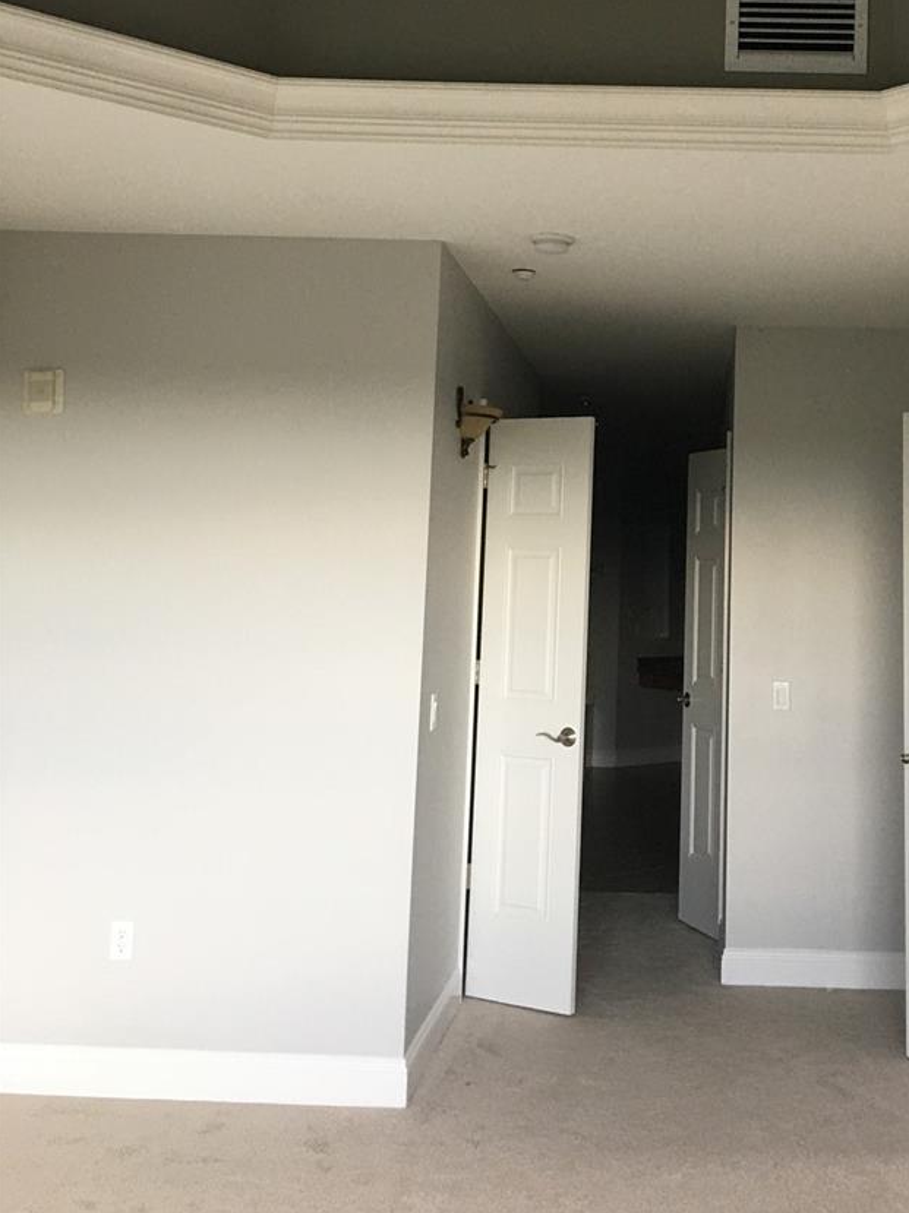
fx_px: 1472
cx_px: 656
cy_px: 383
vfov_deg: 44.0
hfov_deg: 33.8
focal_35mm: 42
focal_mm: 4.15
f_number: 2.2
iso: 40
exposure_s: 1/30
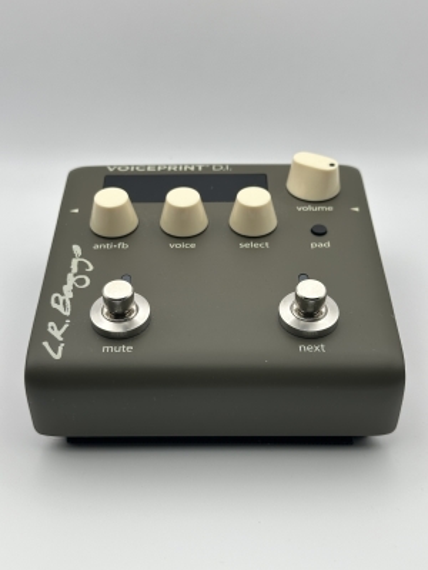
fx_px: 791
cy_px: 285
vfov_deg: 39.7
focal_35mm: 48
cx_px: 214
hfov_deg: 30.3
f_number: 1.78
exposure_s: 1/277
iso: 64
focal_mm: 6.86
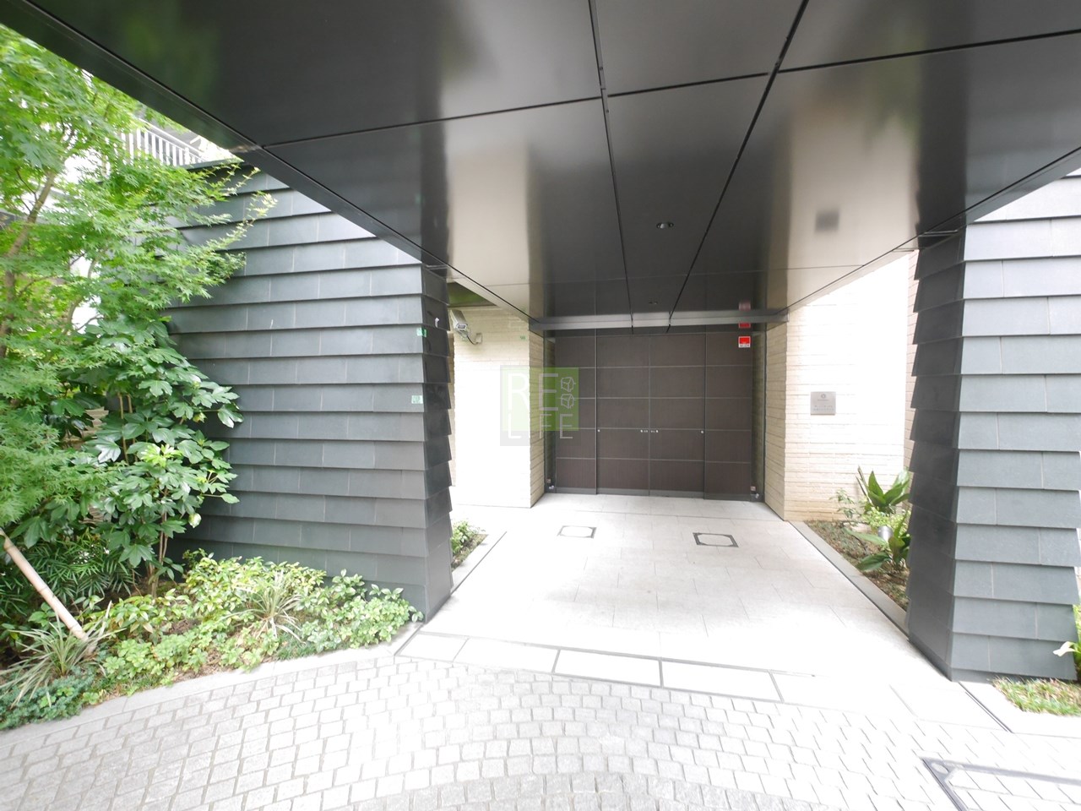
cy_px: 406
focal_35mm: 14
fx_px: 437
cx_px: 540
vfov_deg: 85.7
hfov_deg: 102.1
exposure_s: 1/60
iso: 1000
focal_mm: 7
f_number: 4
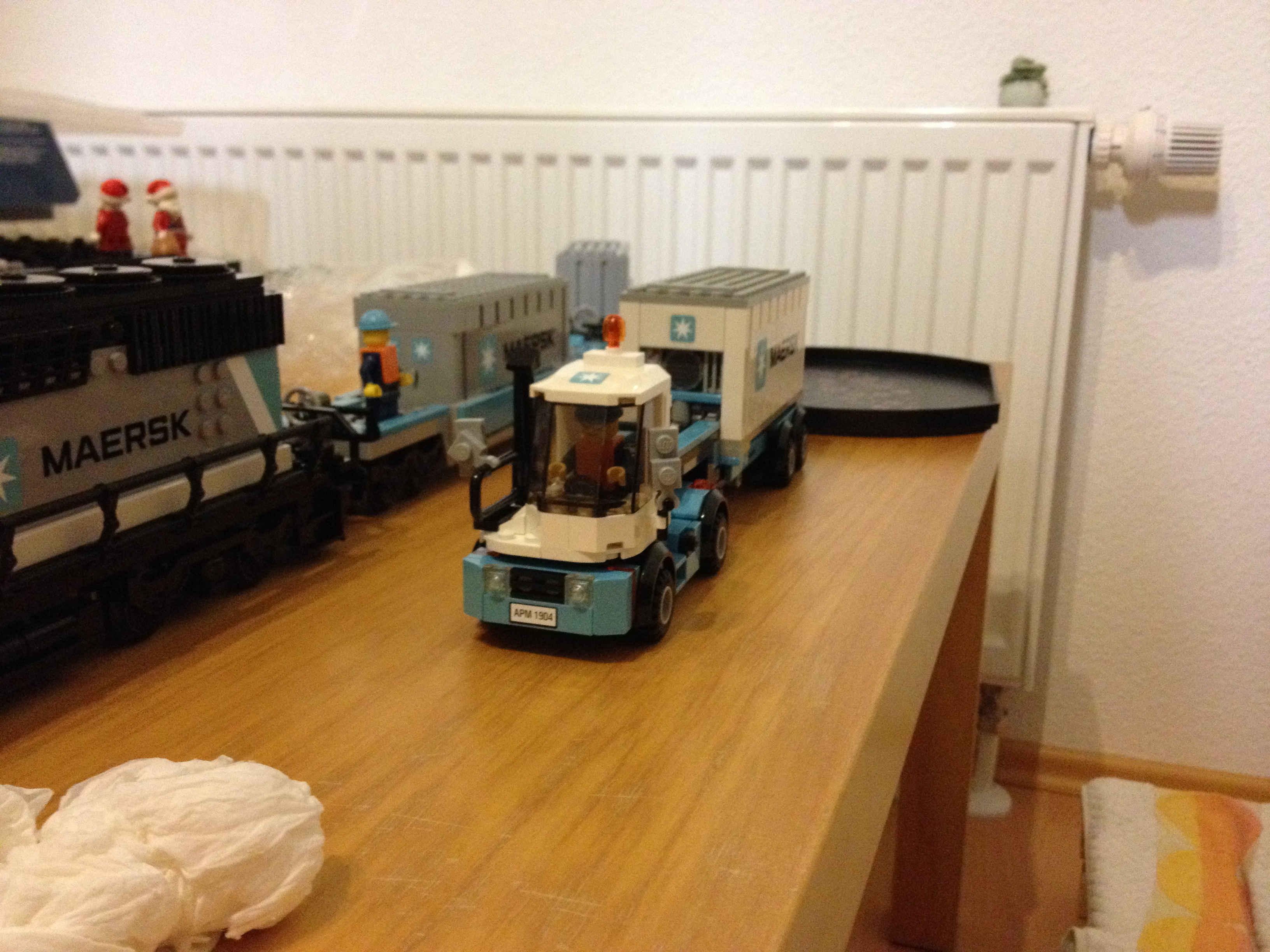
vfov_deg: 40.7
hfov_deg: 52.6
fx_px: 1284
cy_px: 476
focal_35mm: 35
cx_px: 635
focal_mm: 4.28
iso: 500
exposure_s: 1/15
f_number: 2.4
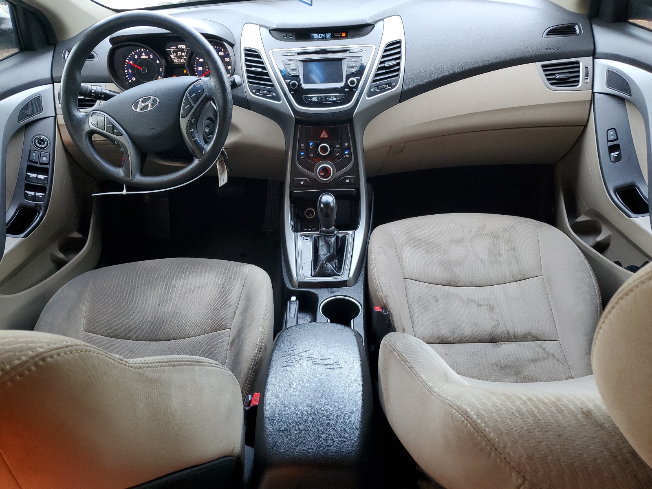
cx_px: 326
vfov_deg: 53.1
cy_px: 244
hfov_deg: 67.3
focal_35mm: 26
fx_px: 490
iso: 85
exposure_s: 1/50
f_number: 1.5
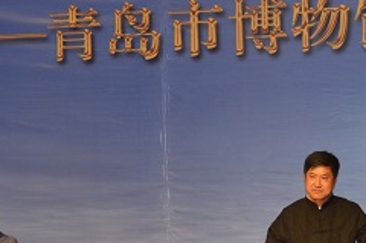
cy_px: 221
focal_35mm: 140
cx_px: 156
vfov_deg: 9.7
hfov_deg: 14.7
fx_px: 1420
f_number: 4
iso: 640
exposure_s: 1/60
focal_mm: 28
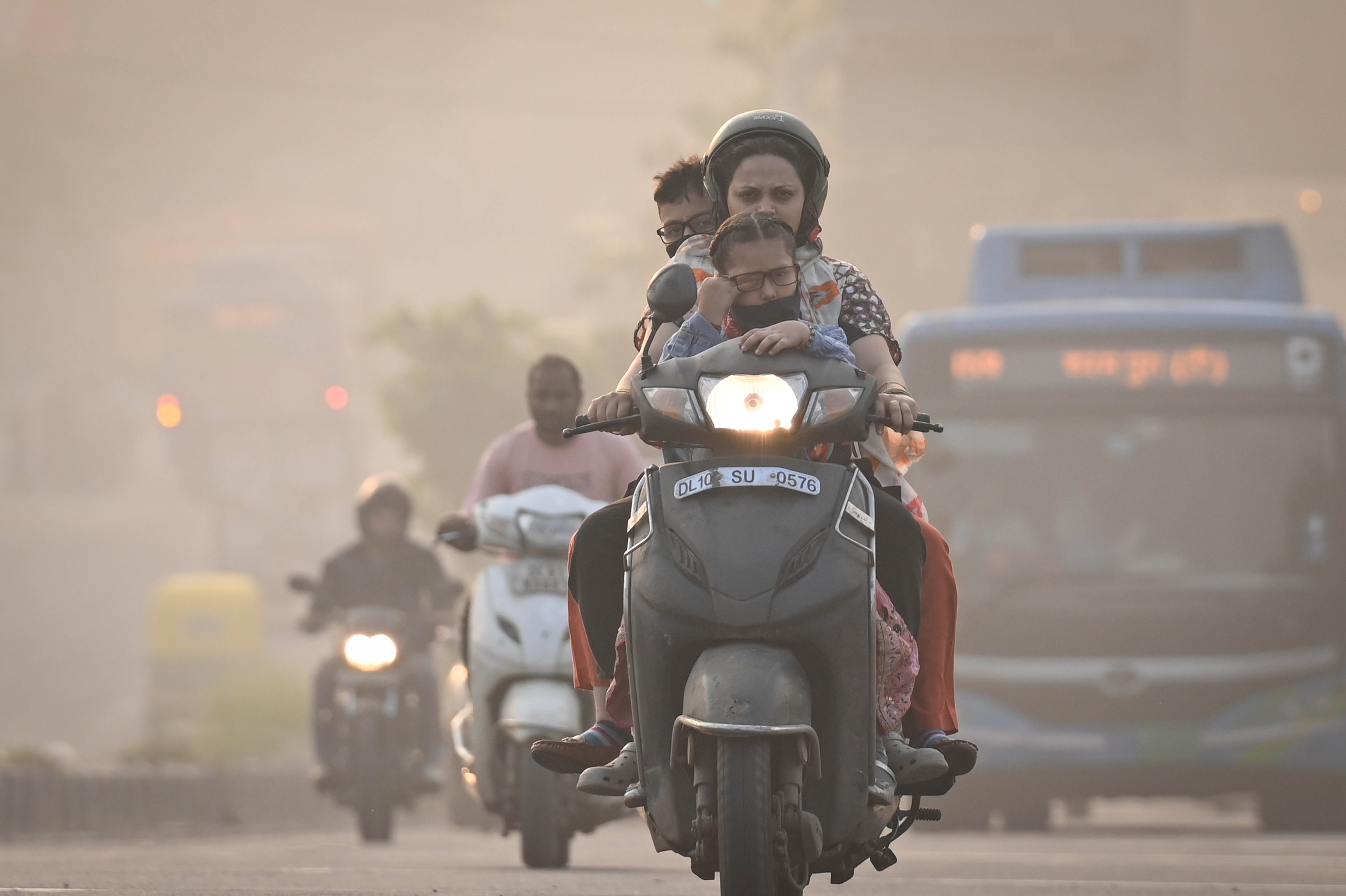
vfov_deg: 4.4
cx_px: 654
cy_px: 441
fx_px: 11547
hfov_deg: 6.7
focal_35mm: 309
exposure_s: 1/500
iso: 160
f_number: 4
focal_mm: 200
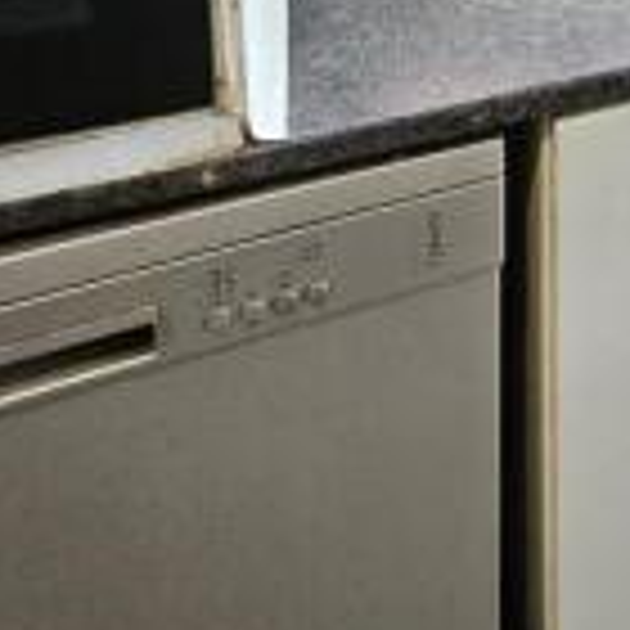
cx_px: 866
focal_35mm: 48
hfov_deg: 27.8
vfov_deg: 27.0
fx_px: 988
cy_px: -272
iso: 500
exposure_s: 1/33
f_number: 2.2
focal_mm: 2.2
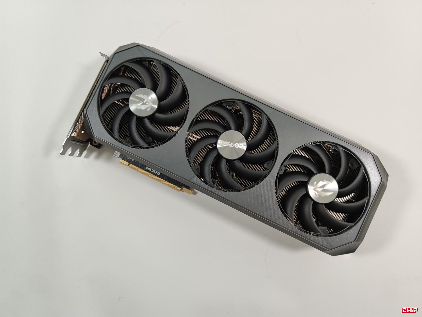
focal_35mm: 25
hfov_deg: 69.4
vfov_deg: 54.9
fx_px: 305
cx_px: 211
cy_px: 158
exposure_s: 1/100
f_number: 1.85
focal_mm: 6.78
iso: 65
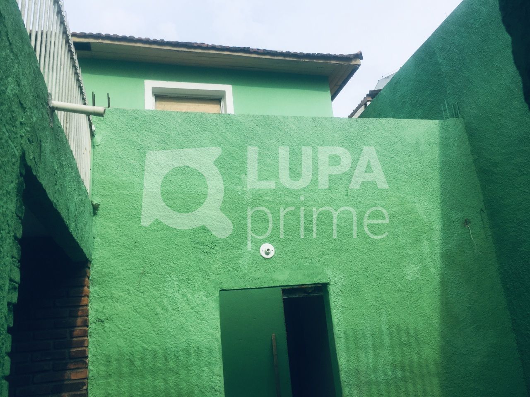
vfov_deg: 48.2
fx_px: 444
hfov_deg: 61.7
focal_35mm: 29
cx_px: 265
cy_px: 198
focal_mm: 4.15
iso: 25
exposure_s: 1/1282
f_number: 2.2
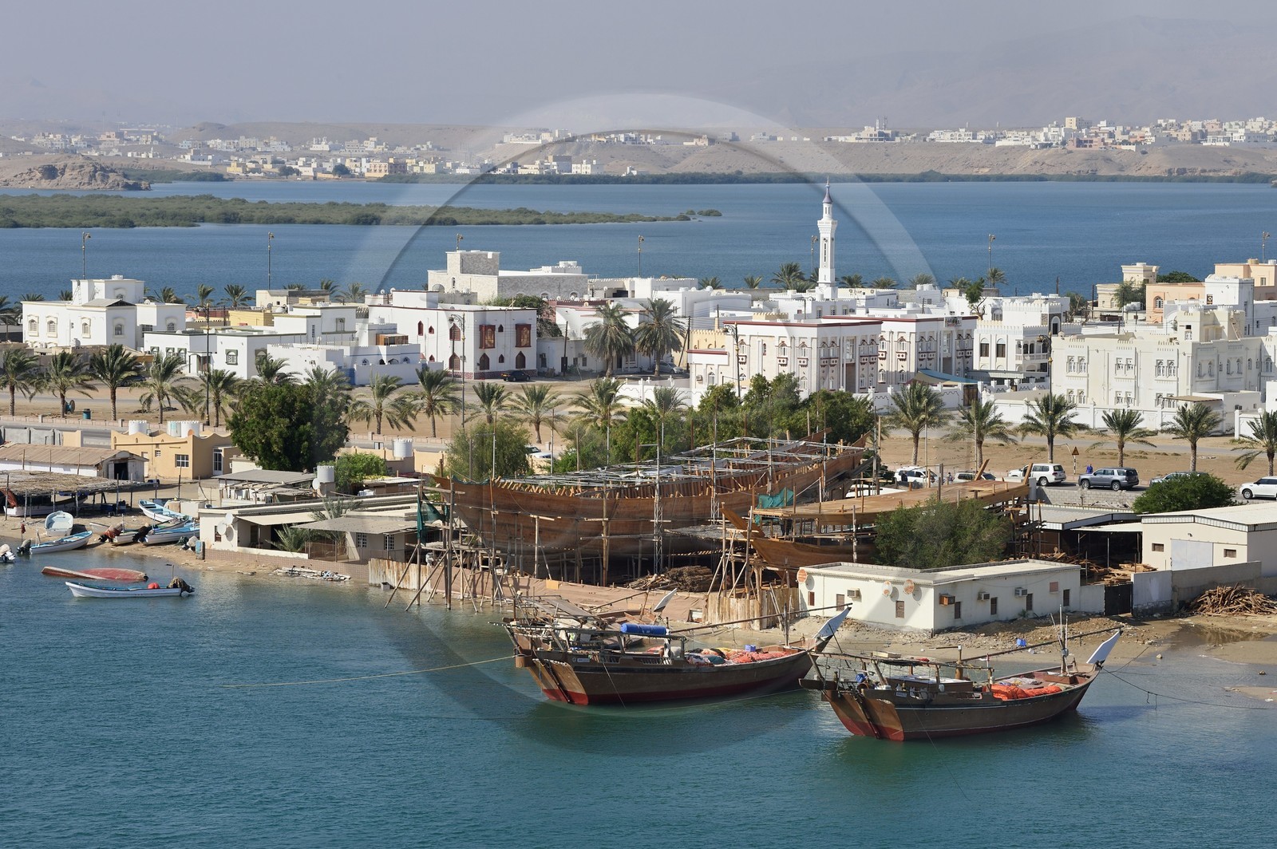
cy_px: 424
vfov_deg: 11.2
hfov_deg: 16.8
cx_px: 638
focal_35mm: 122
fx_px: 4324
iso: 200
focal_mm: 122
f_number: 13
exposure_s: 1/250
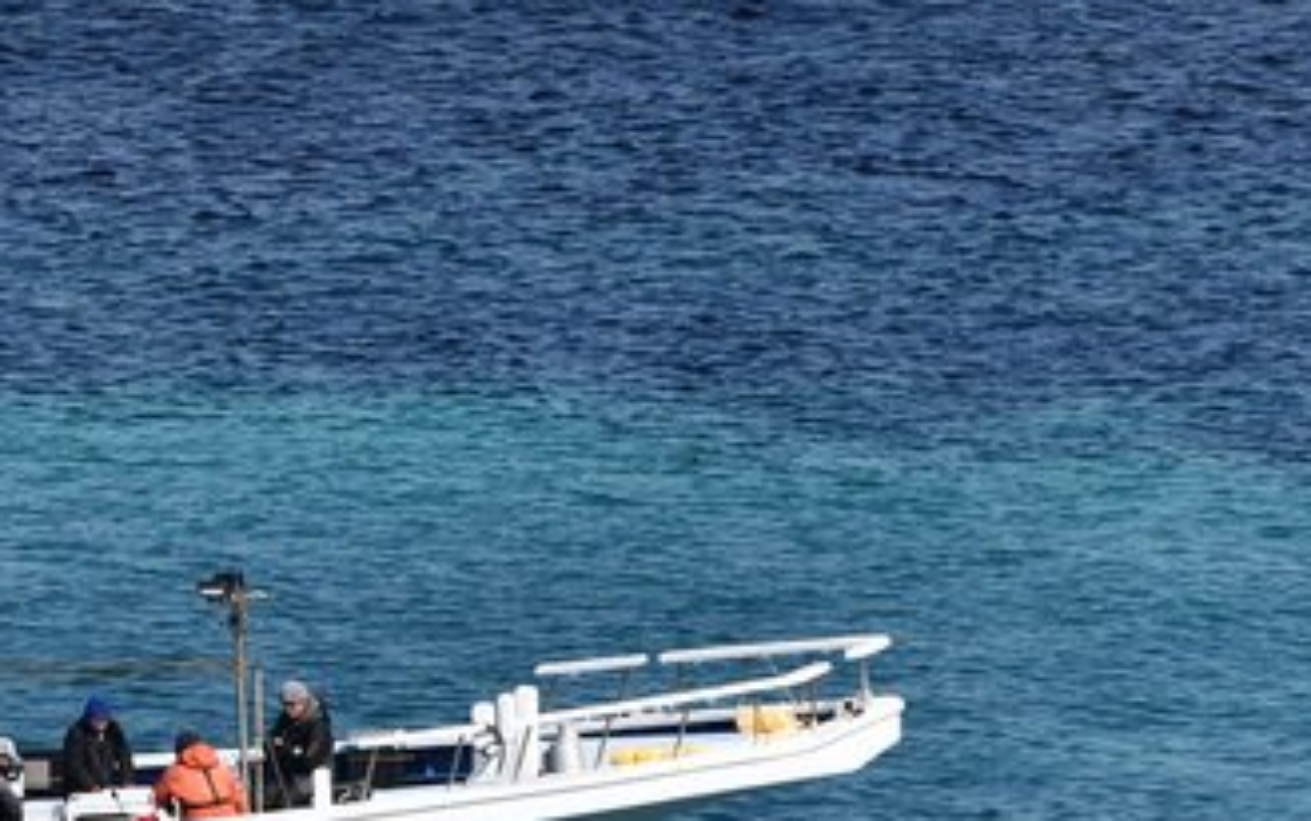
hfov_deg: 2.5
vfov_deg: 1.6
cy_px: 147
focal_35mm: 847
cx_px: -231
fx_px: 30278
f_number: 4.5
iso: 100
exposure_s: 1/1600
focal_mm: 190
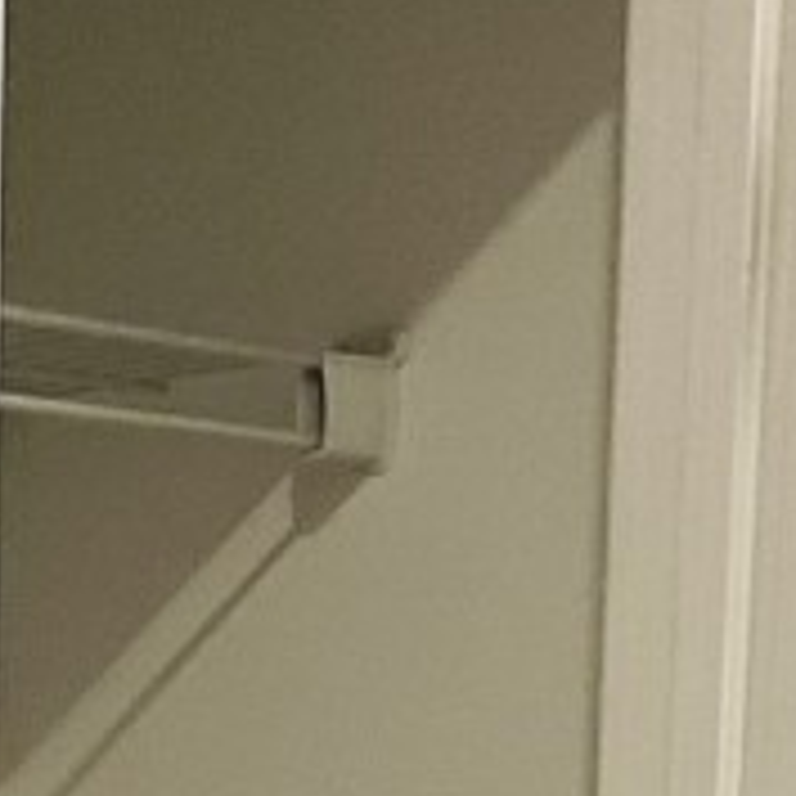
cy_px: 1556
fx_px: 3850
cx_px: -4
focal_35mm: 148
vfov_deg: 10.8
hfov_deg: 11.7
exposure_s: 1/60
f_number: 1.8
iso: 100
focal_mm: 3
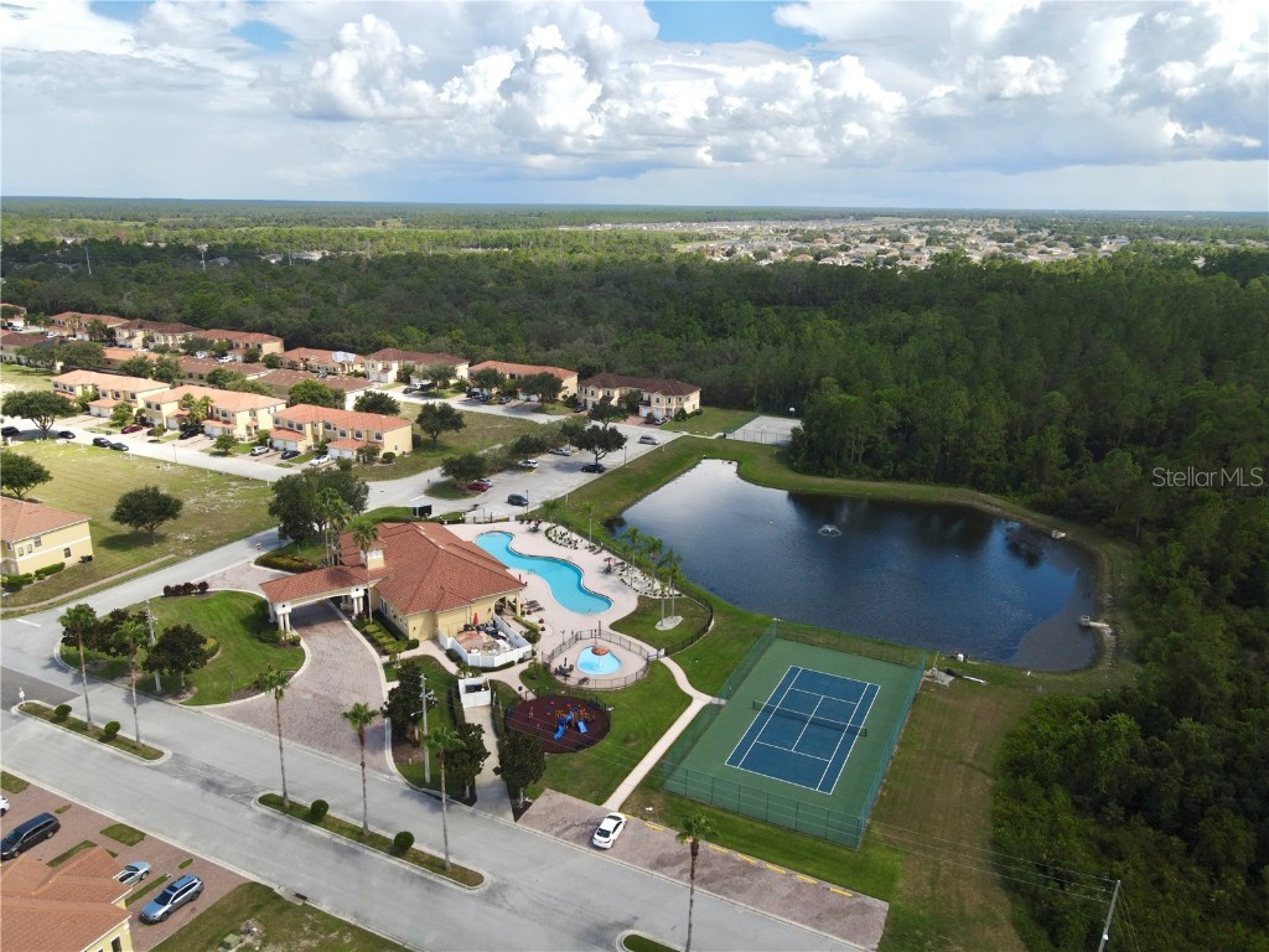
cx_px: 634
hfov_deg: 71.6
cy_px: 476
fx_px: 880
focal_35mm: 24
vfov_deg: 56.8
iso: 100
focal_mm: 4.5
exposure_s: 1/640
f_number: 2.8
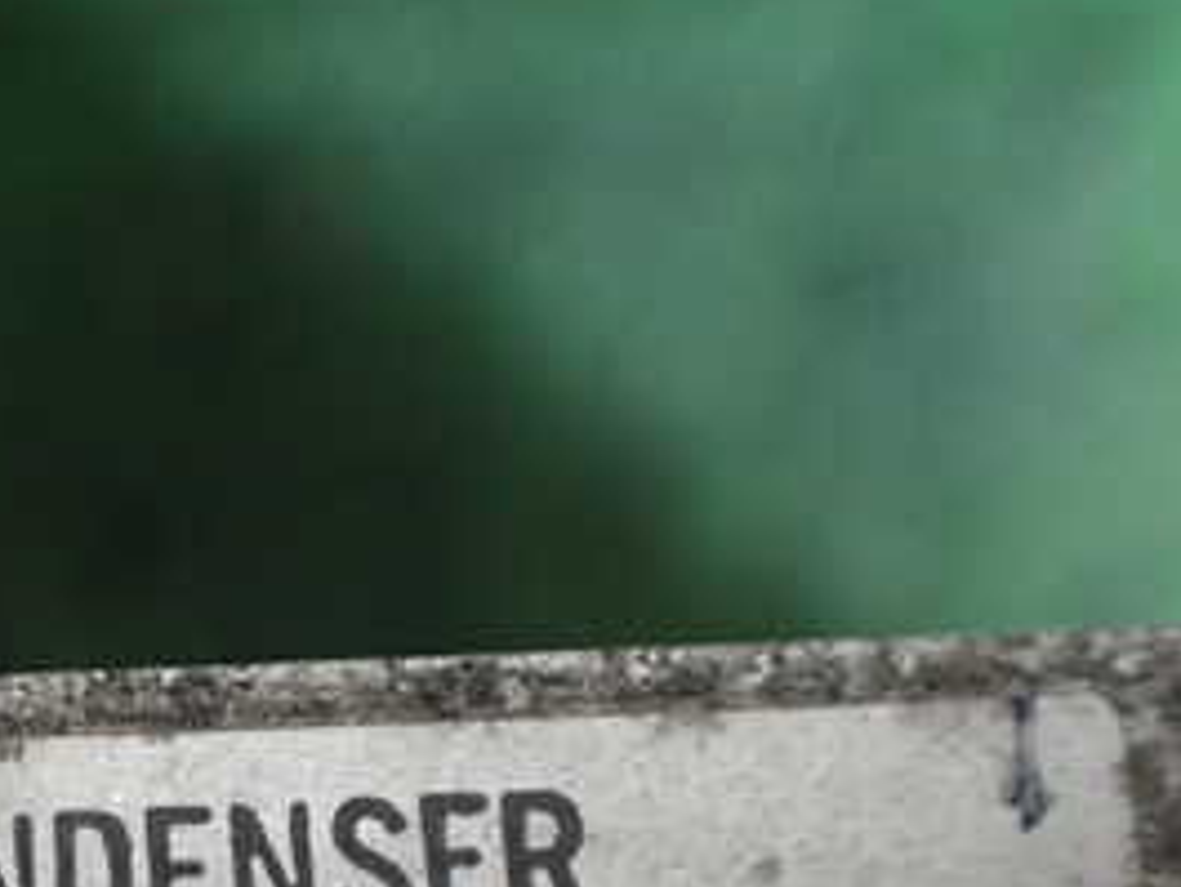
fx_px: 2321
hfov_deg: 27.6
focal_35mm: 68
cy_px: 981
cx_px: 138
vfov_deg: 20.6
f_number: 2.3
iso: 800
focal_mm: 5.4
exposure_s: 1/30
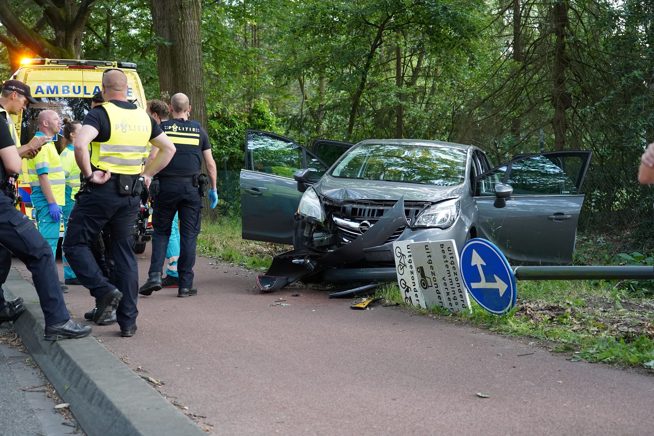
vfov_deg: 26.0
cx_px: 327
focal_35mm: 52
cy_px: 218
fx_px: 945
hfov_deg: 38.2
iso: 3200
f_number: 4
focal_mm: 52
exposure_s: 1/160
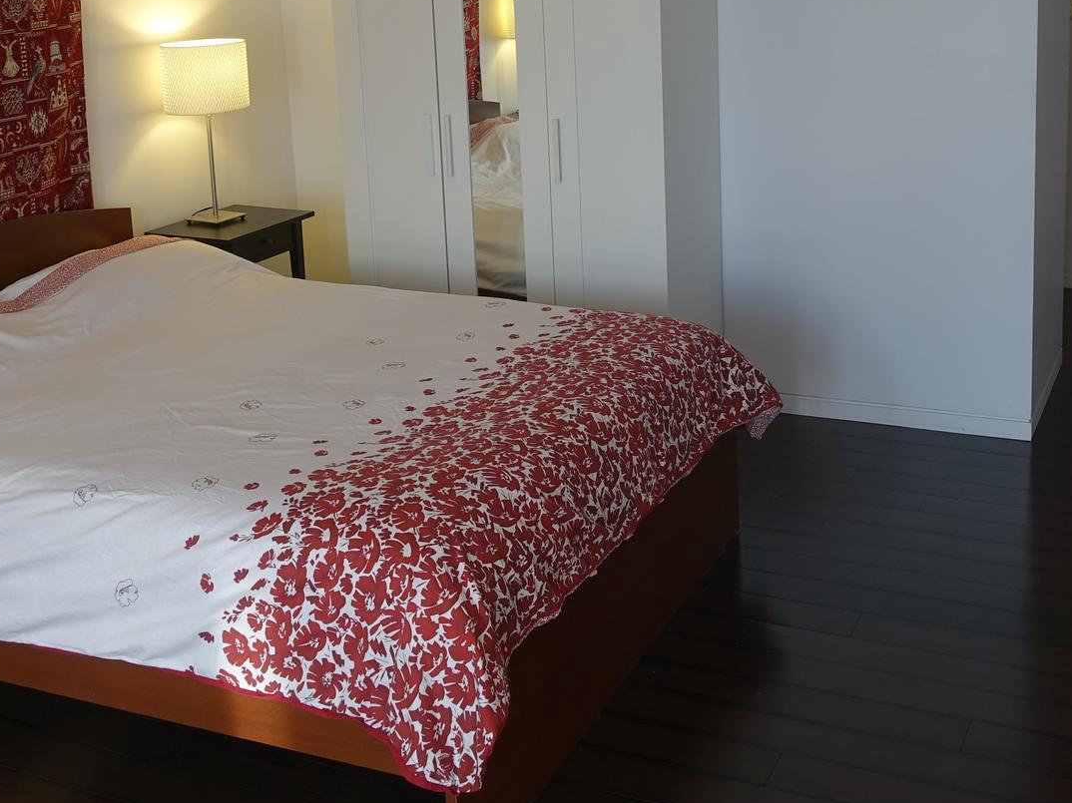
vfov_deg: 32.1
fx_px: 1362
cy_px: 171
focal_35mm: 44
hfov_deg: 42.9
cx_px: 607
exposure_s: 1/30
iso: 125
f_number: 2.8
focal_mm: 8.8
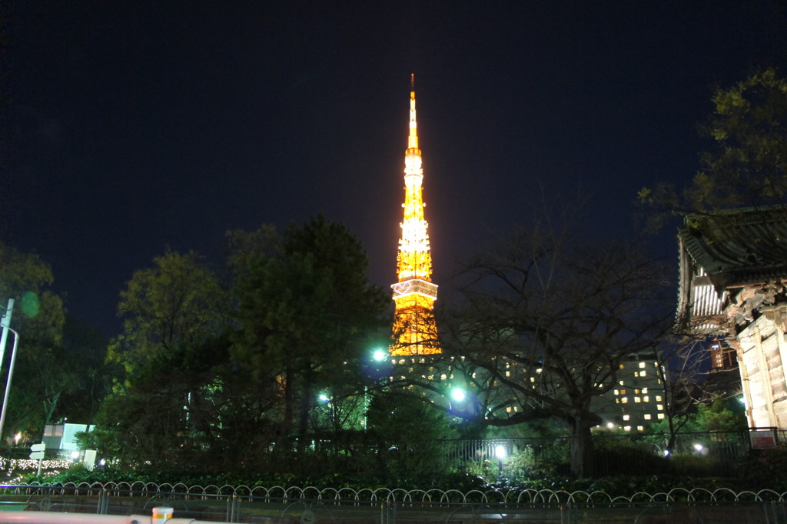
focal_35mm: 27
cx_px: 394
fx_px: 590
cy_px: 262
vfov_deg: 47.9
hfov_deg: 67.4
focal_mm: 18
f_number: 3.5
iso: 6400
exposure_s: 1/13
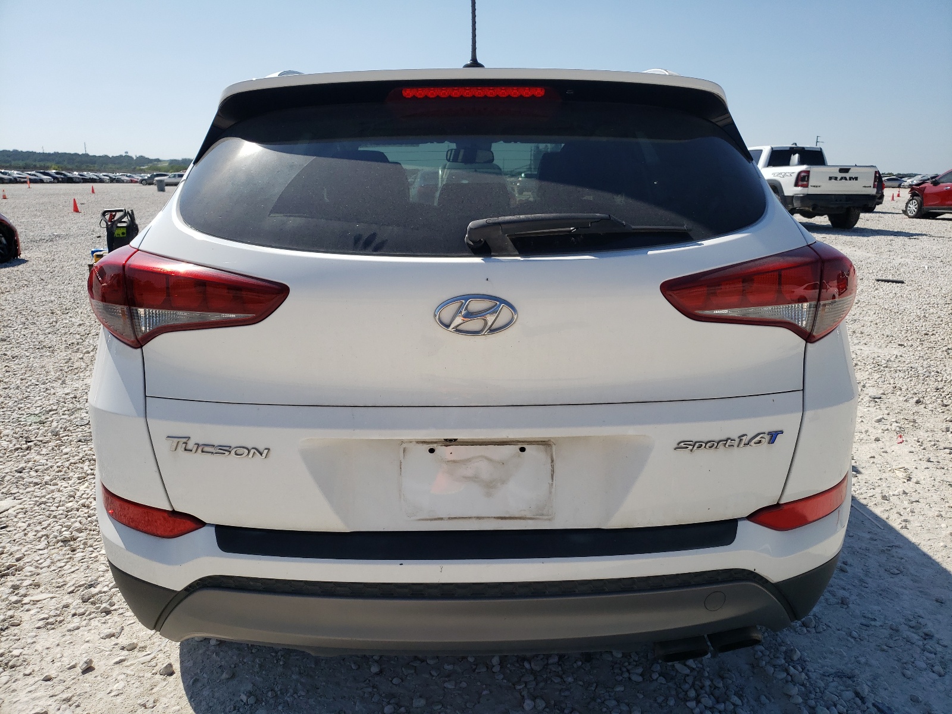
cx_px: 476
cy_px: 357
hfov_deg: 67.3
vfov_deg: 53.1
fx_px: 715
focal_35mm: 26
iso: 50
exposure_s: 1/5000
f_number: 1.5
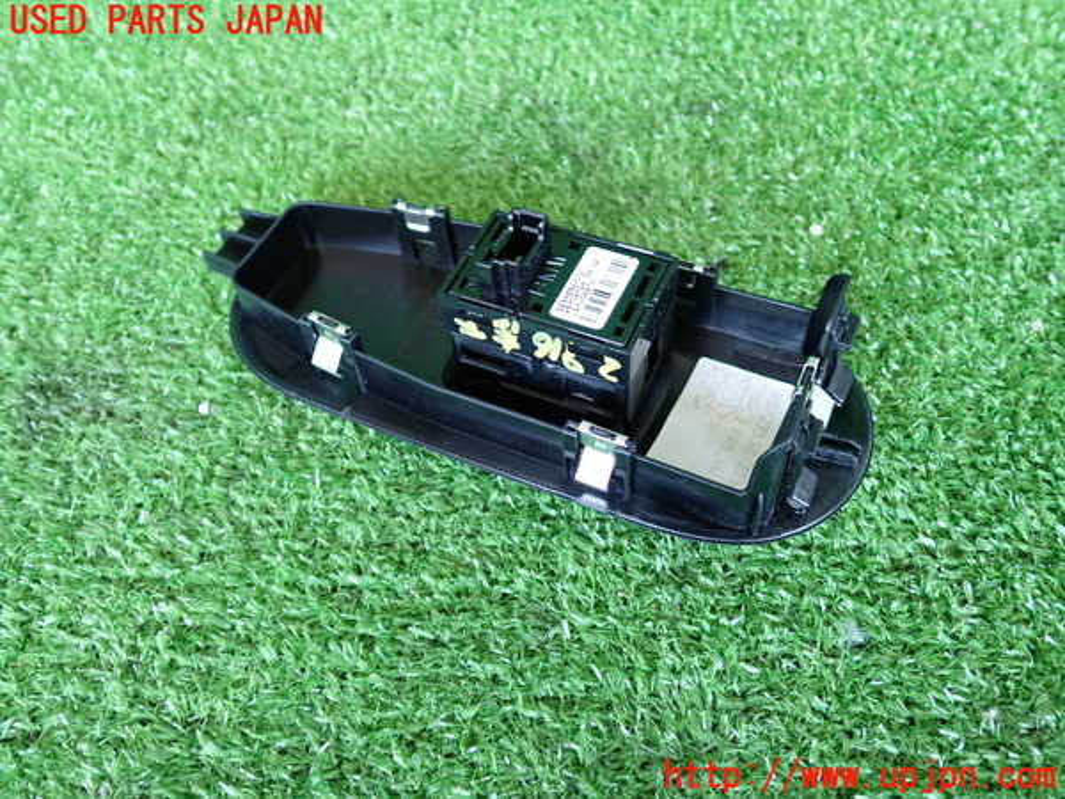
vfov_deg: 46.8
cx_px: 532
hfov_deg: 60.0
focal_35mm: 30
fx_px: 923
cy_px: 400
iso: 200
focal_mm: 5.4
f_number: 2.3
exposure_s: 1/30
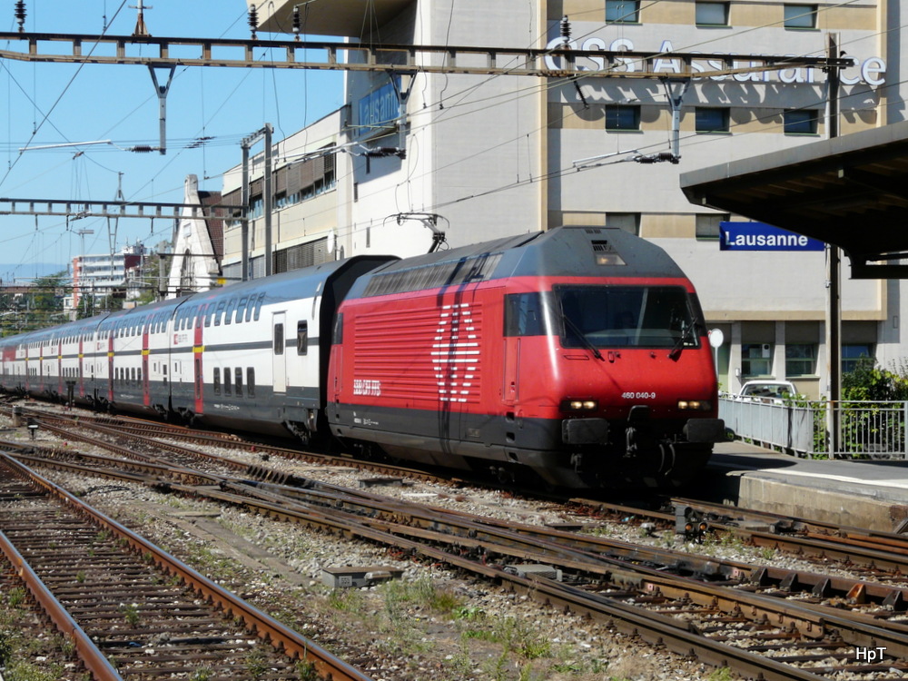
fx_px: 2177
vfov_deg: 17.8
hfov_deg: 23.6
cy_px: 340
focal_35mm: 83
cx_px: 454
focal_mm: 13.6
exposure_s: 1/320
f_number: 6.3
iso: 100
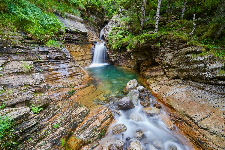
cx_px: 112
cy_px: 75
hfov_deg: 104.2
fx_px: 88
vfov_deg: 81.3
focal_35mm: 14
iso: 50
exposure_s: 1
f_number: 22
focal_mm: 14
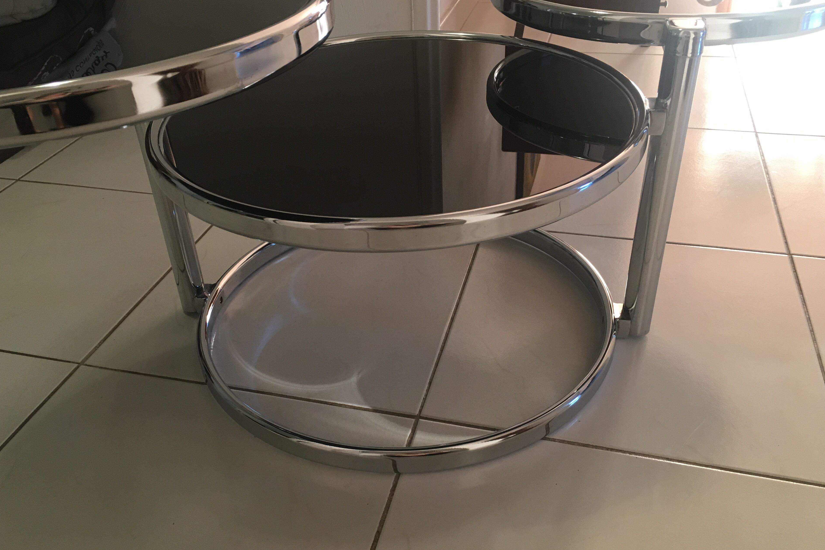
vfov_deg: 41.1
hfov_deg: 58.7
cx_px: 397
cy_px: 276
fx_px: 733
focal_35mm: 32
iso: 125
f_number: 2.2
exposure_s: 1/33
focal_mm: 4.15
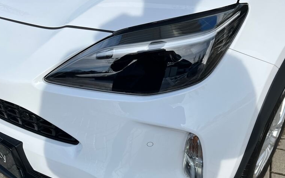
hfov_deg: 52.6
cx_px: 162
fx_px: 287
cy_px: 109
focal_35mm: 37
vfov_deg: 34.3
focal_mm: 5.1
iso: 50
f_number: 1.6
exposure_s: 1/4854
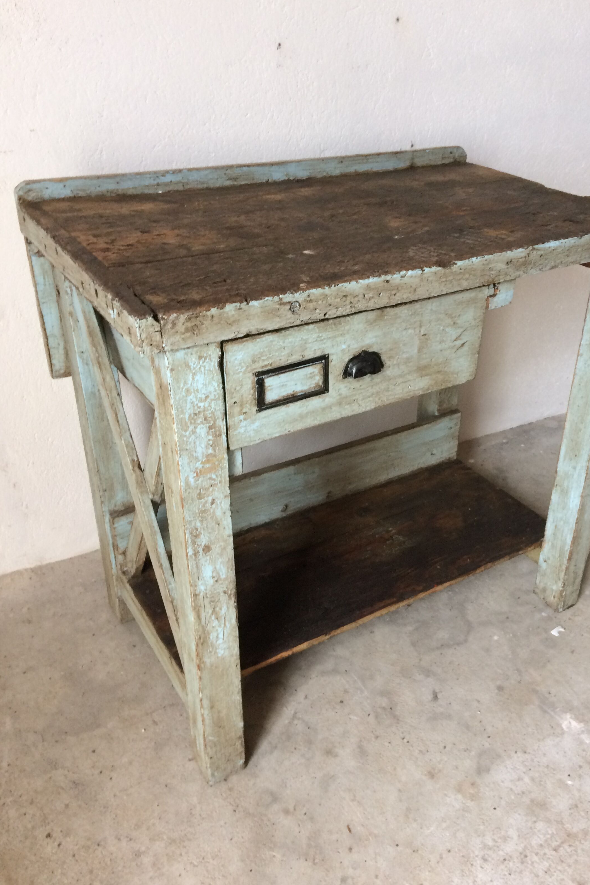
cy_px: 448
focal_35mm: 31
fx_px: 762
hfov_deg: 42.2
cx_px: 339
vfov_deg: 60.3
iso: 64
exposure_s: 1/33
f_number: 2.2
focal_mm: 4.15
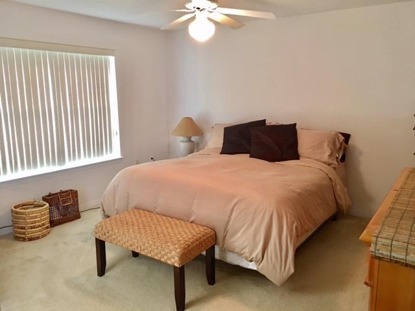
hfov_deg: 61.7
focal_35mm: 29
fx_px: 348
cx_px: 208
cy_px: 156
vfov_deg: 48.2
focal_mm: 4.15
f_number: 2.2
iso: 100
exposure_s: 1/10
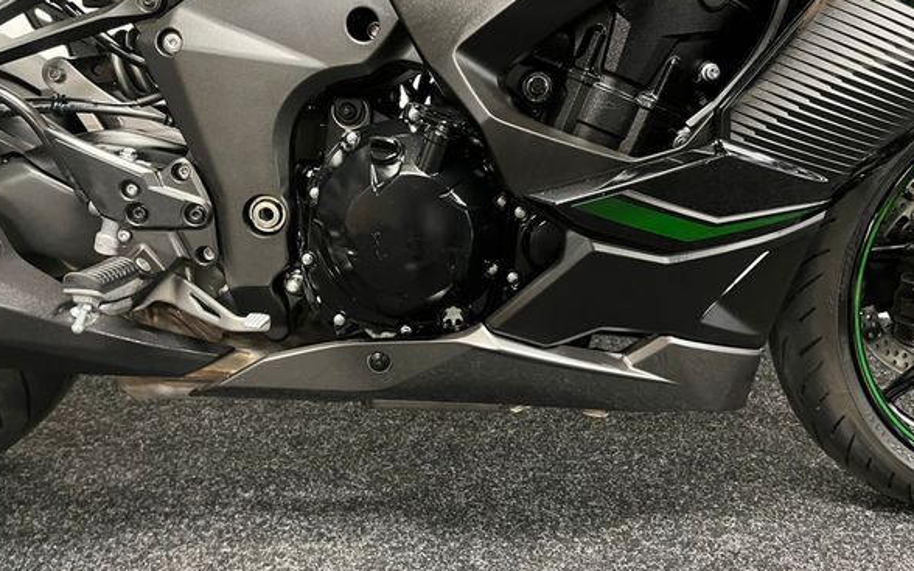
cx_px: 482
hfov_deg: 62.9
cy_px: 233
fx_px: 747
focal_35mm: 30
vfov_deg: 41.6
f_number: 1.6
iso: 500
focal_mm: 5.1
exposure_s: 1/25
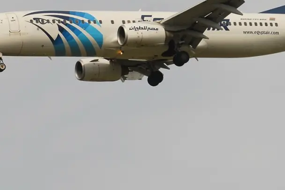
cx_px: 172
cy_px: 36
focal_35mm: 307
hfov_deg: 6.7
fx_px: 2431
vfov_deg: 4.5
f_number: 8
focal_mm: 122
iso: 200
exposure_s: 1/640
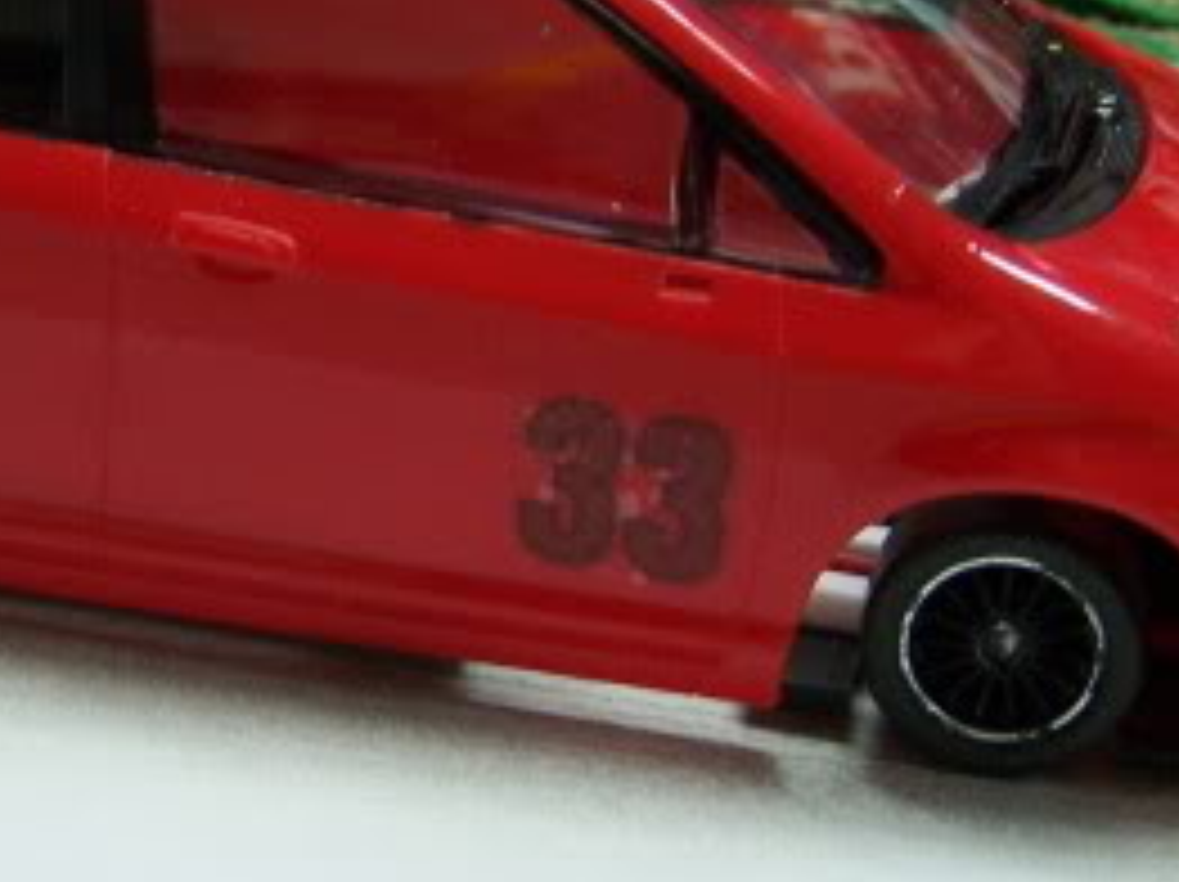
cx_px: 252
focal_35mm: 93
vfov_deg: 15.9
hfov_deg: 20.9
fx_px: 3165
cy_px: 428
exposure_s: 1/25
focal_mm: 6.3
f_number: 2.8
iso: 140
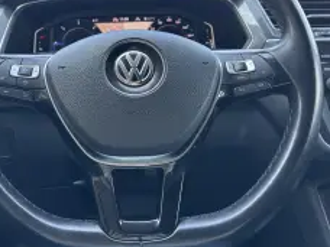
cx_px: 127
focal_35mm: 41
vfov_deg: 34.8
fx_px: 391
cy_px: 84
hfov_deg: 45.5
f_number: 1.6
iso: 125
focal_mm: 5.96
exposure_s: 1/115
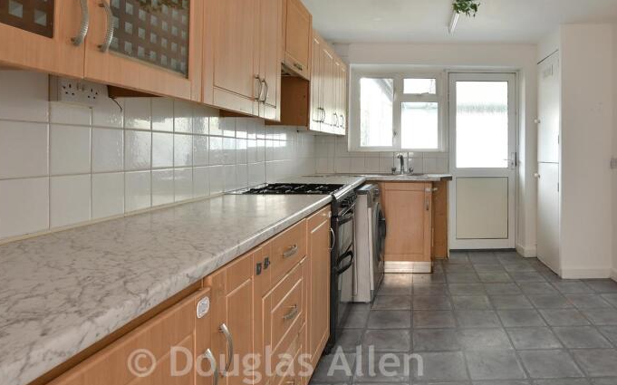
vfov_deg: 52.5
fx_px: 387
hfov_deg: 73.9
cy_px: 150
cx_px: 429
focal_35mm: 23
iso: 125
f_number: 8
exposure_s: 2.5
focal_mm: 10
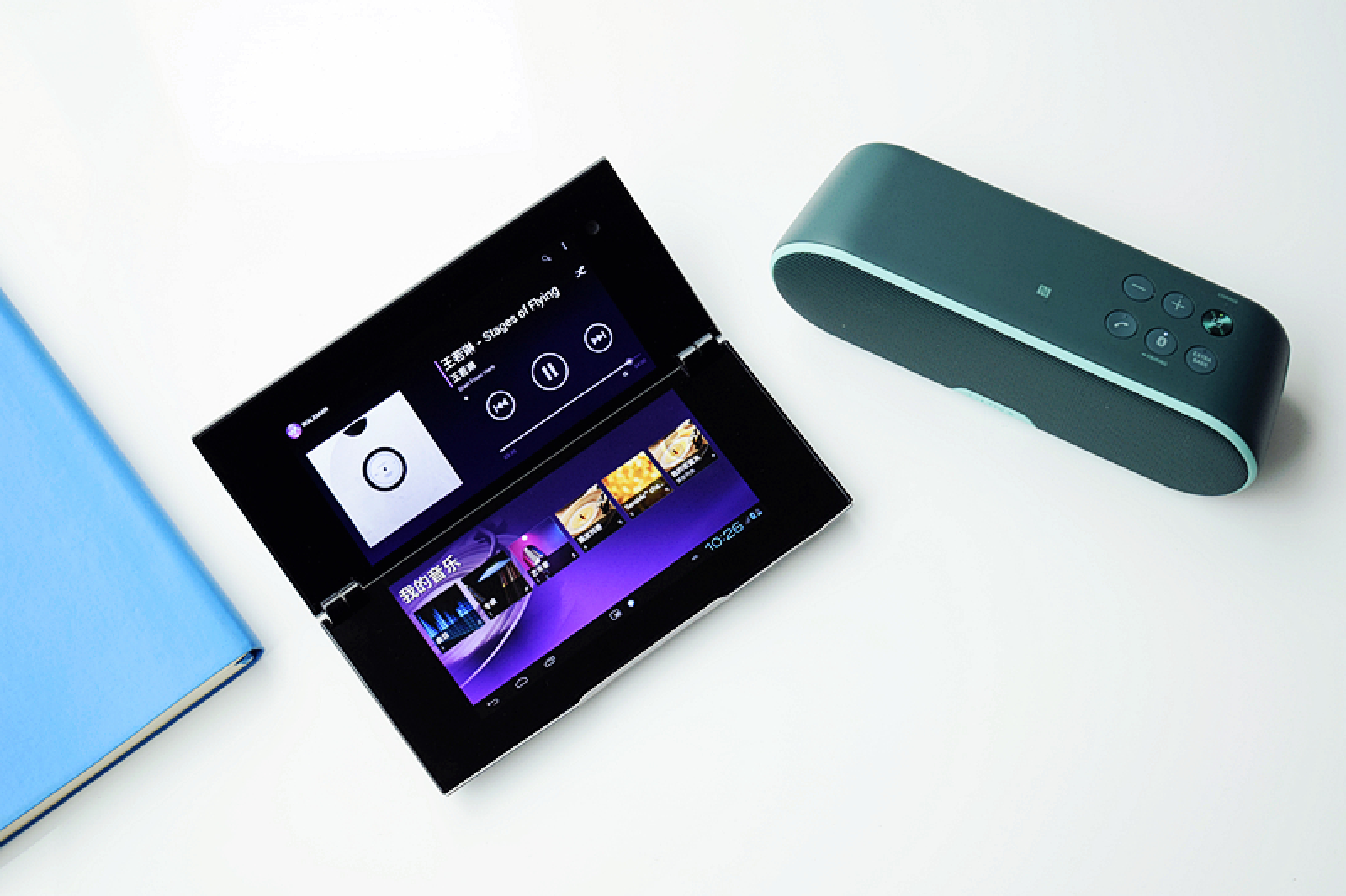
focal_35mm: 72
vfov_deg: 18.9
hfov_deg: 28.1
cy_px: 448
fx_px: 2691
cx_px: 673
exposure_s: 1/160
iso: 1600
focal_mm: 48
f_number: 6.3
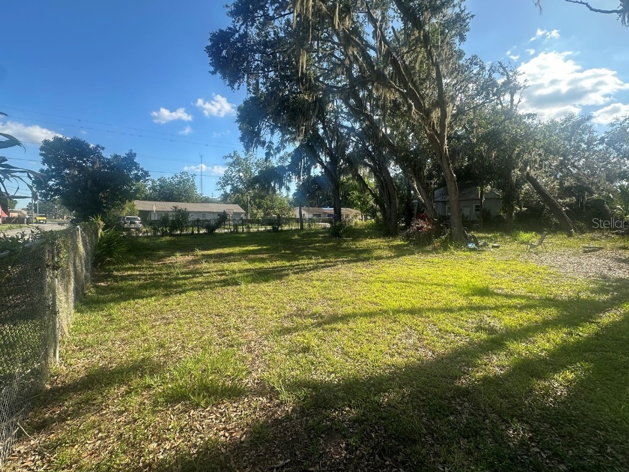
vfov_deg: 81.7
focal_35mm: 15
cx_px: 317
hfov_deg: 98.2
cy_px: 223
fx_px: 273
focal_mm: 2.22
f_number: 2.2
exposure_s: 1/744
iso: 40
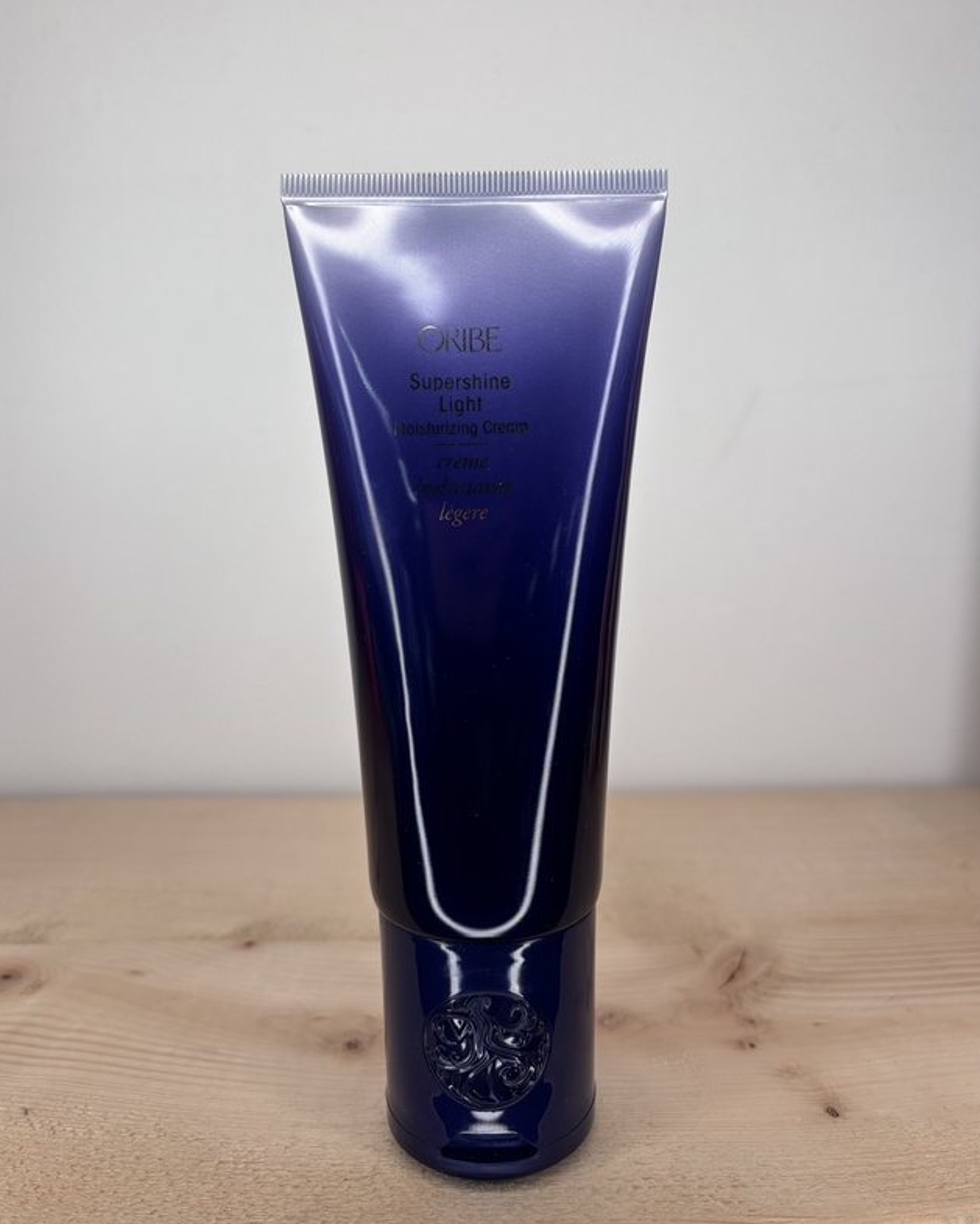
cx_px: 488
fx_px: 1015
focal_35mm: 28
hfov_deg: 51.5
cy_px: 560
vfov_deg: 62.1
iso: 50
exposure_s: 1/531
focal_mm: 5.96
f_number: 1.6
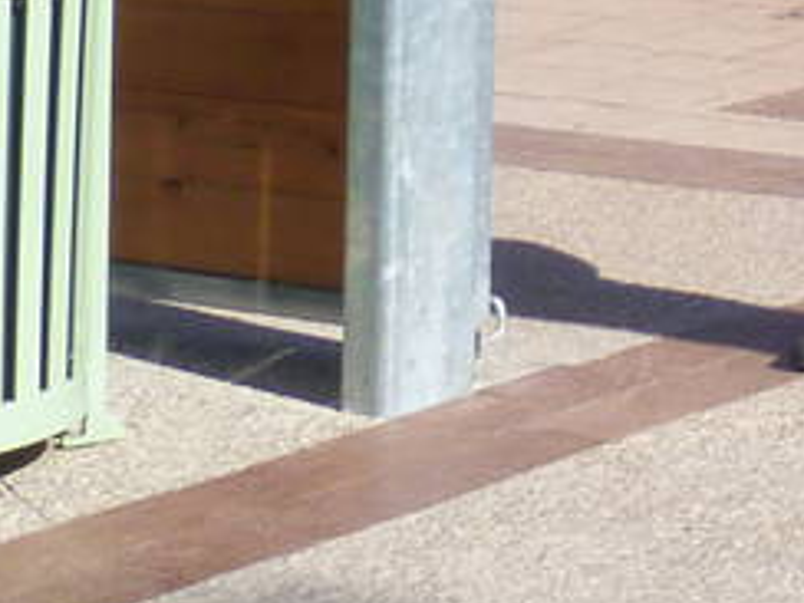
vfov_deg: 8.1
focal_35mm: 164
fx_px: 3809
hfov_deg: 10.6
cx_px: 1812
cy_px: -985
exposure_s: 1/250
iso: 80
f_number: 5.6
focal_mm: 4.5
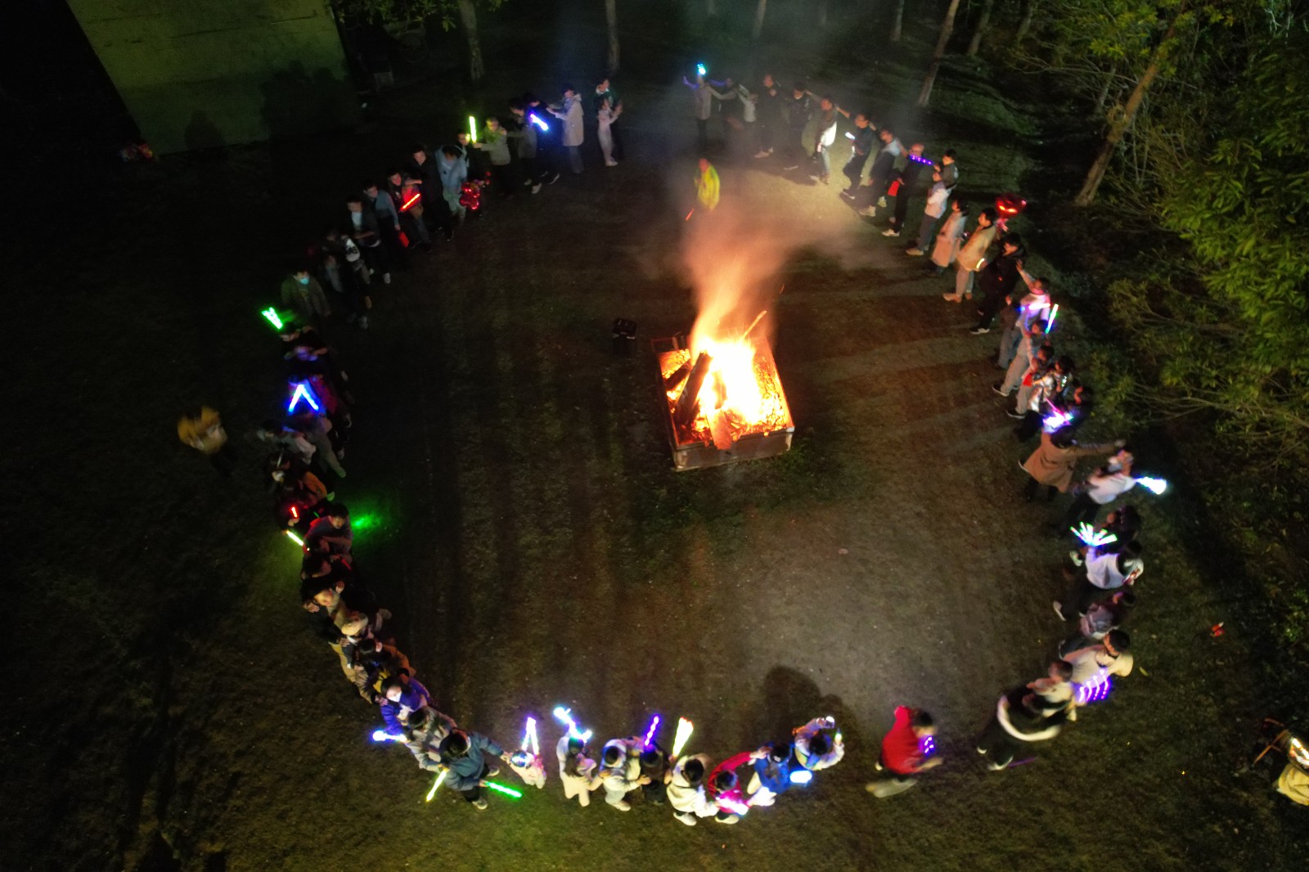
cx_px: 654
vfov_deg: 57.2
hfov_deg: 78.6
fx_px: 800
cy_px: 436
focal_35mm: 22
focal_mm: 8.38
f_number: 2.8
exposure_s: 1/2
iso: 2320
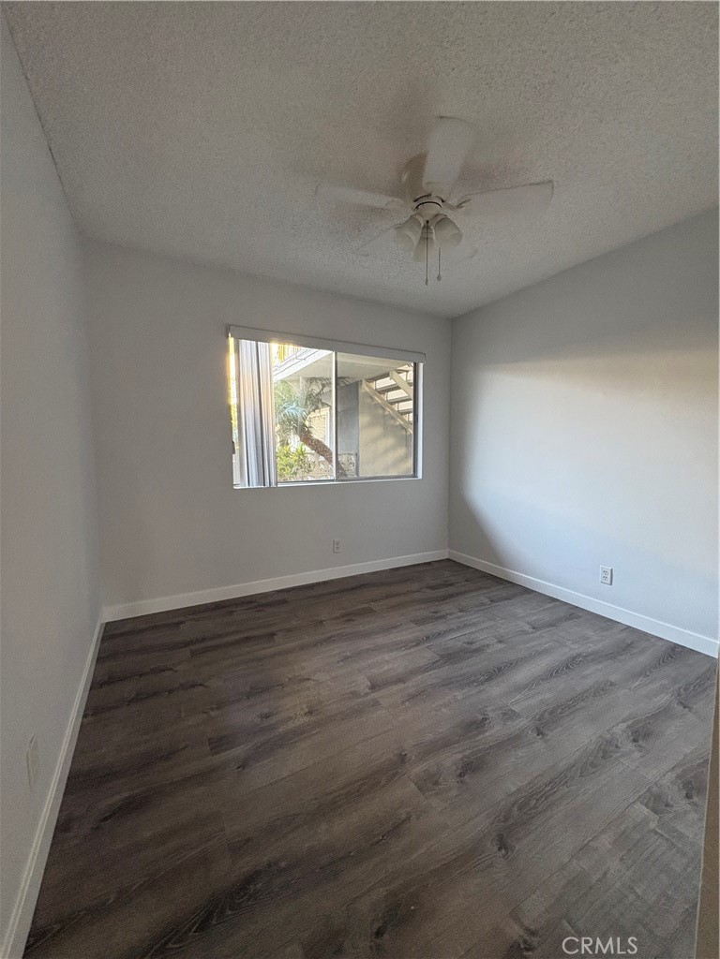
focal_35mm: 14
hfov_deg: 85.7
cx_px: 360
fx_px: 388
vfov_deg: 102.1
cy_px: 480
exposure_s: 1/120
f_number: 2.2
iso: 400
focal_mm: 2.22
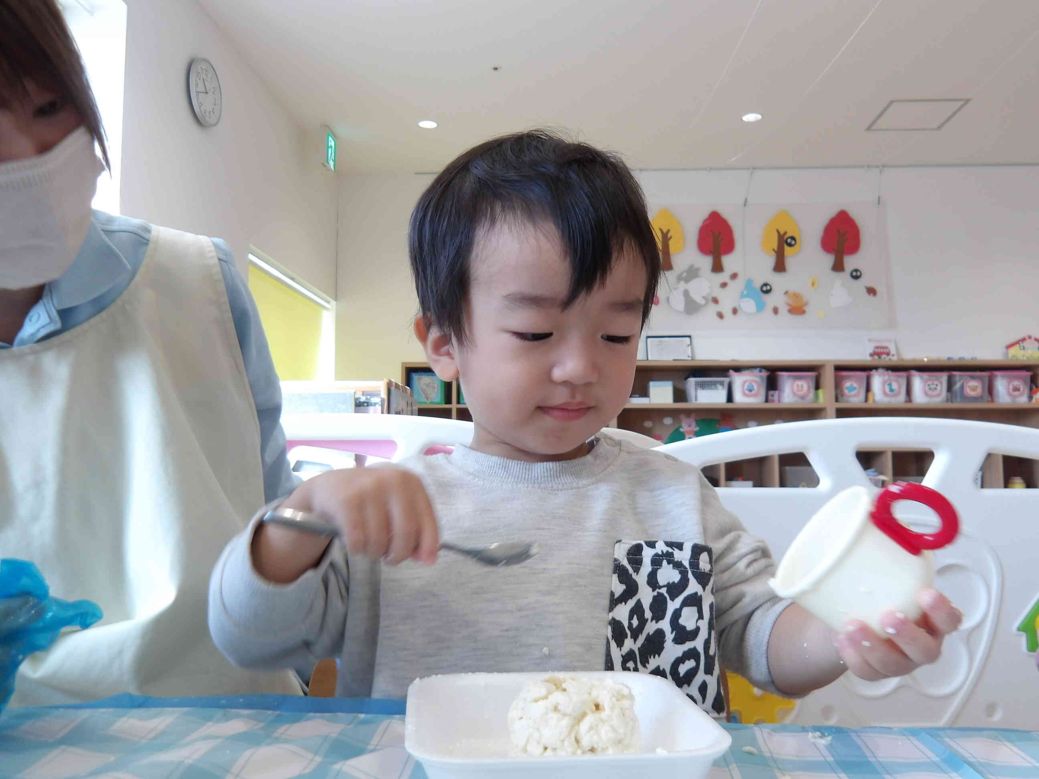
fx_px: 810
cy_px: 390
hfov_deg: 65.3
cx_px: 520
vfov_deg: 51.4
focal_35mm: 27
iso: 100
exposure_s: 1/58
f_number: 3
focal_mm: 4.9
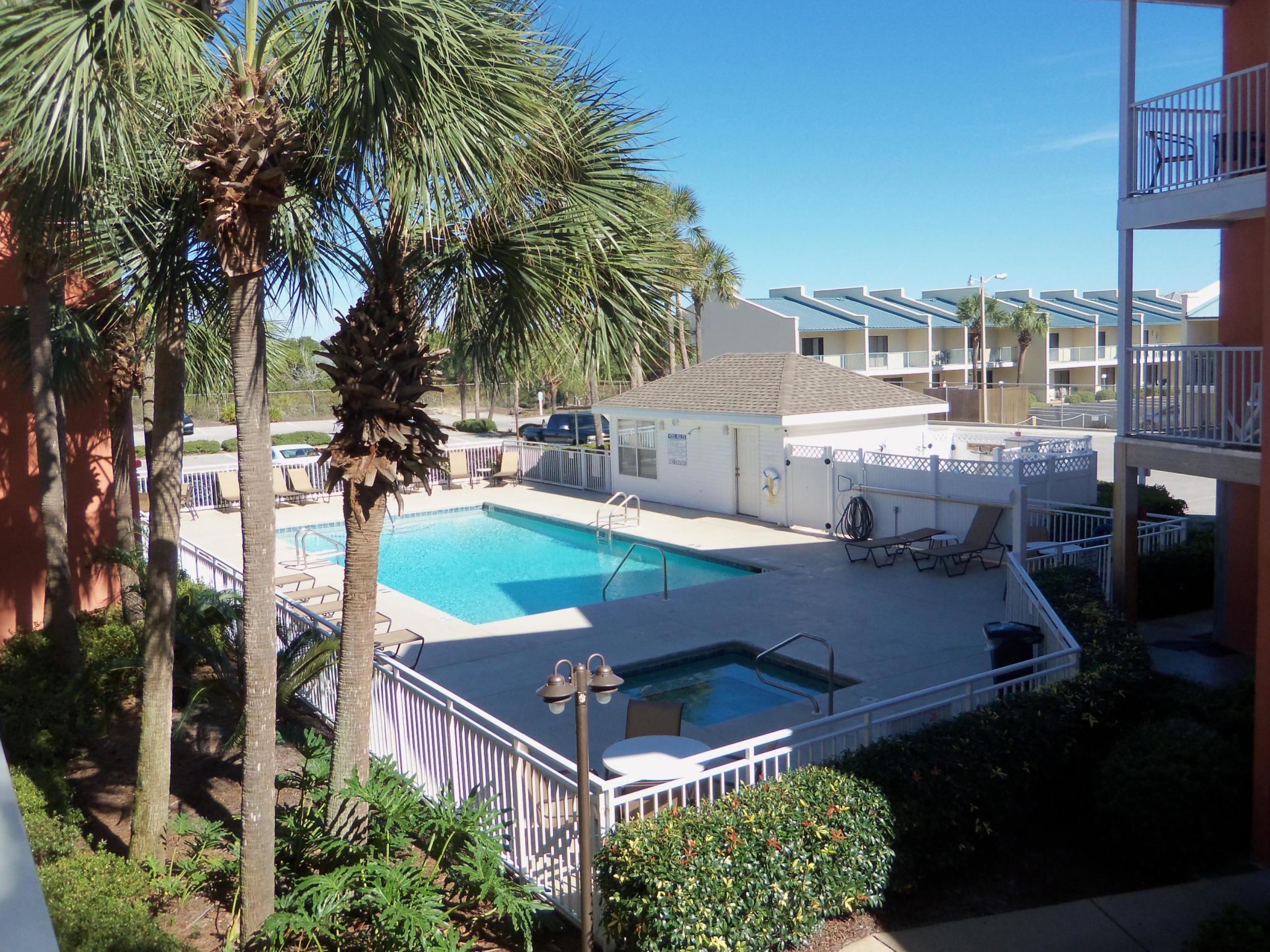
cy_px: 465
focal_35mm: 29
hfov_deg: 61.7
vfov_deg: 48.2
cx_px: 649
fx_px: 1064
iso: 64
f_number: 3.9
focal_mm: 5.1
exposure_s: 1/400
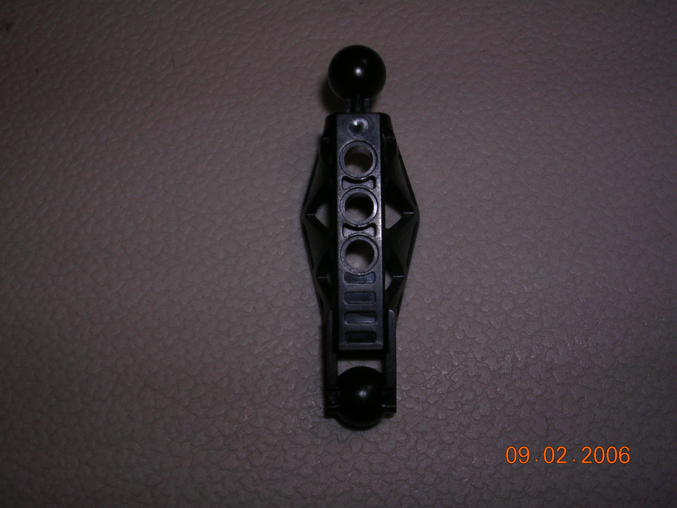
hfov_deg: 49.0
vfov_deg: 37.7
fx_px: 743
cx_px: 338
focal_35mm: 38
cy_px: 254
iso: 50
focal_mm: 5.8
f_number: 5.6
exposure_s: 1/60.1
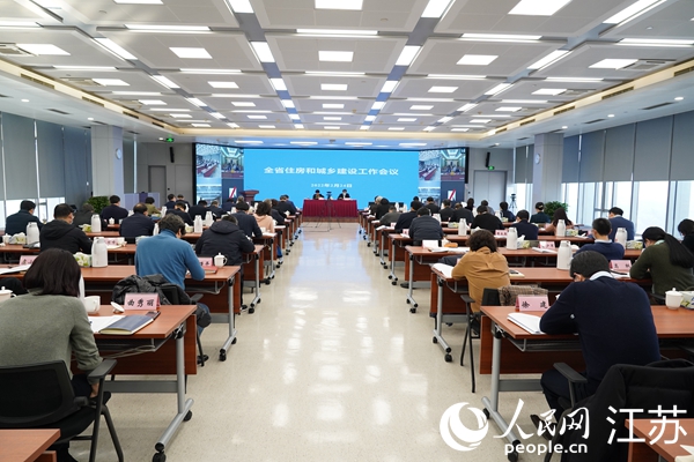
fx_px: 463
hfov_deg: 73.7
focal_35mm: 24
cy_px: 231
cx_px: 347
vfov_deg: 53.1
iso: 2000
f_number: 5.6
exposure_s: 1/160
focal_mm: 24
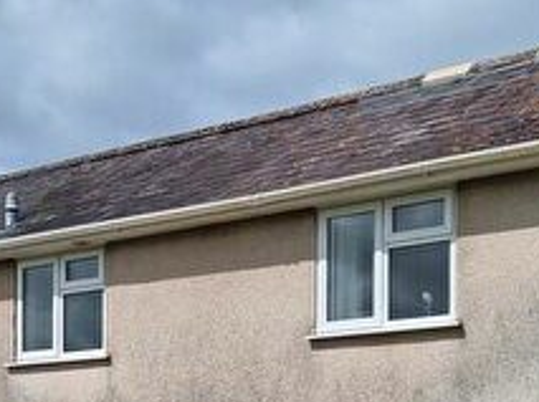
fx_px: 1228
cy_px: 456
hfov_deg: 24.0
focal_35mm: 79
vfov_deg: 17.9
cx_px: 43
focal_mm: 6.7
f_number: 1.8
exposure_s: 1/2288
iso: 50
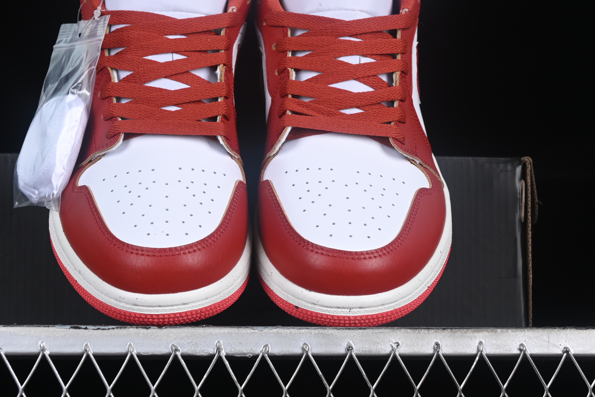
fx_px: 1587
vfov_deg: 14.2
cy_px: 171
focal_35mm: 96
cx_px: 251
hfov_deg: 21.2
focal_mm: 50
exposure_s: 1/80
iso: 160
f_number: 8
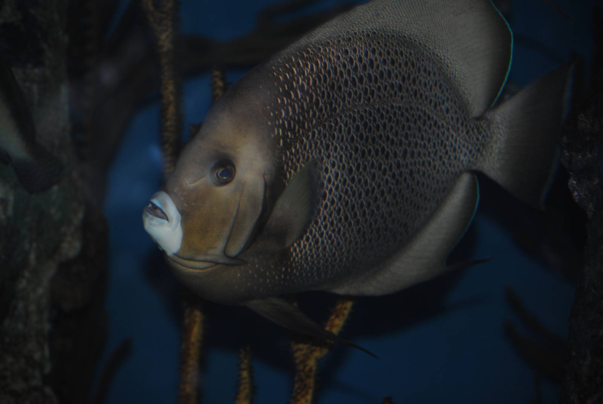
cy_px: 202
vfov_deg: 11.5
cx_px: 302
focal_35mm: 120
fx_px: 2012
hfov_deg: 17.0
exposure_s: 1/60
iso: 200
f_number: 4.2
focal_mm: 80
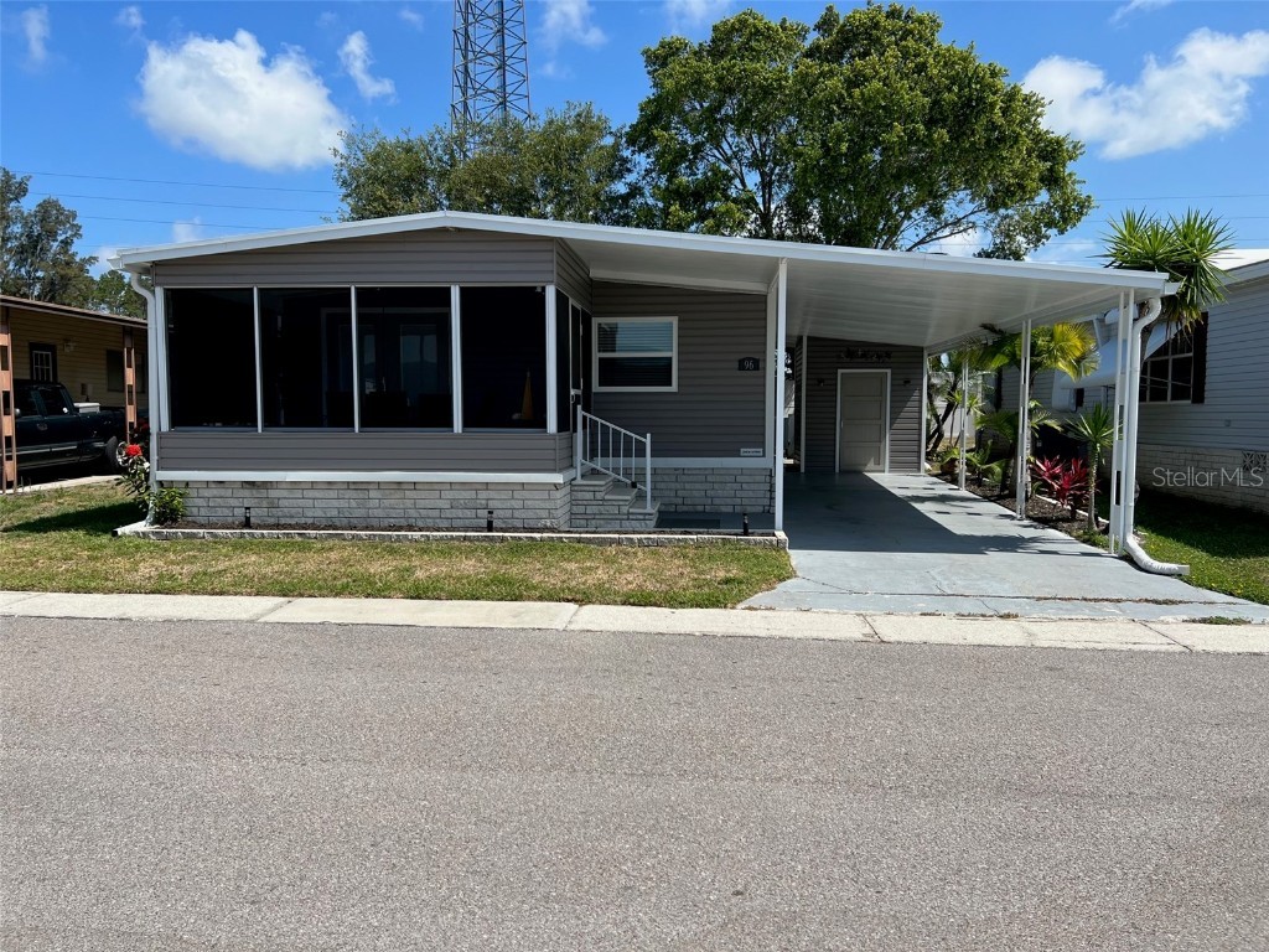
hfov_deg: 67.3
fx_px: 953
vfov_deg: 53.1
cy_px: 476
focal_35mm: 26
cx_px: 634
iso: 50
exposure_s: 1/4630
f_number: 1.5
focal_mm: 5.7
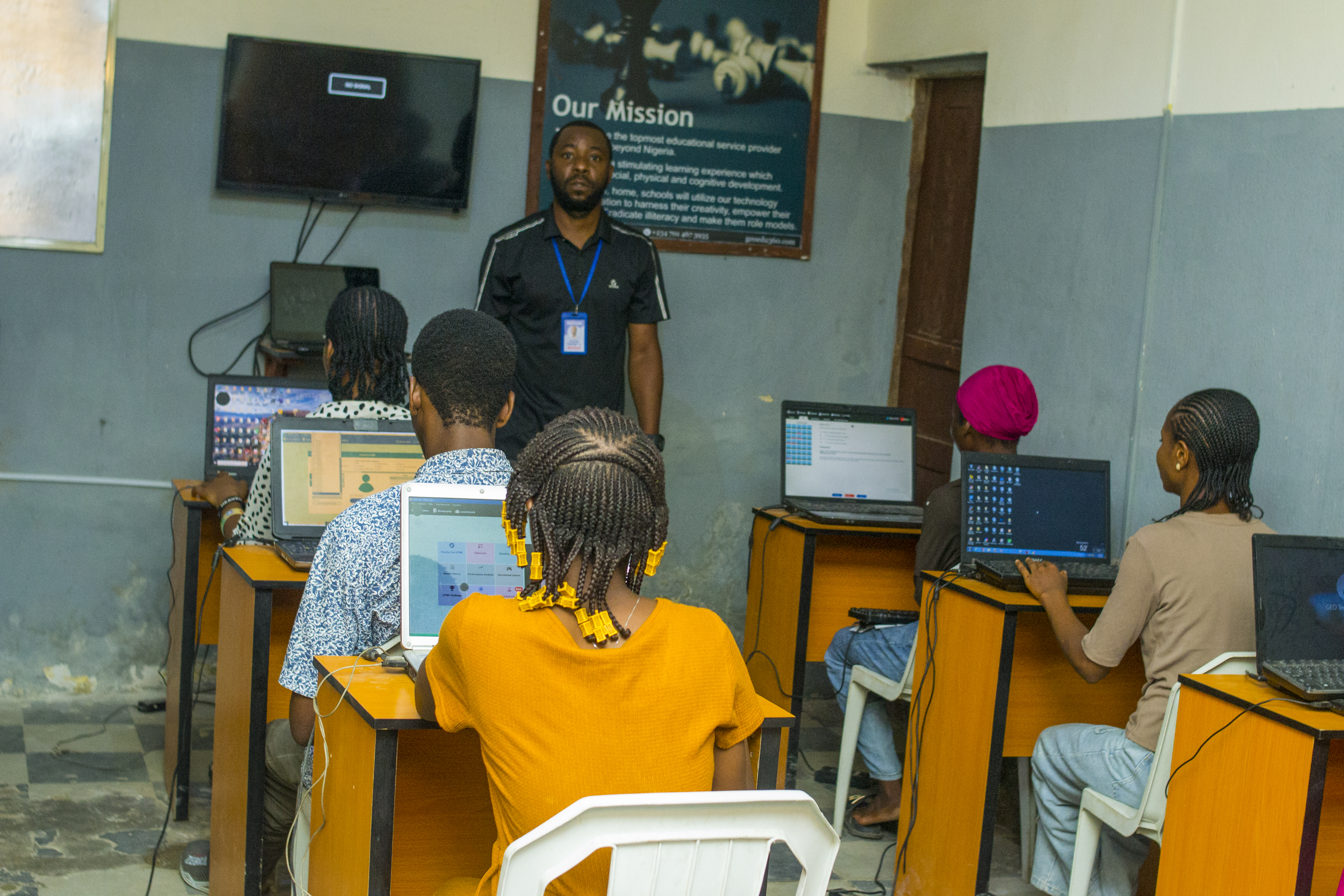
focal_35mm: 52
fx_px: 1960
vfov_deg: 25.8
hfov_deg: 37.9
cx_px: 672
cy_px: 448
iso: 1600
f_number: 3.2
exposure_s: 1/250
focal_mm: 35
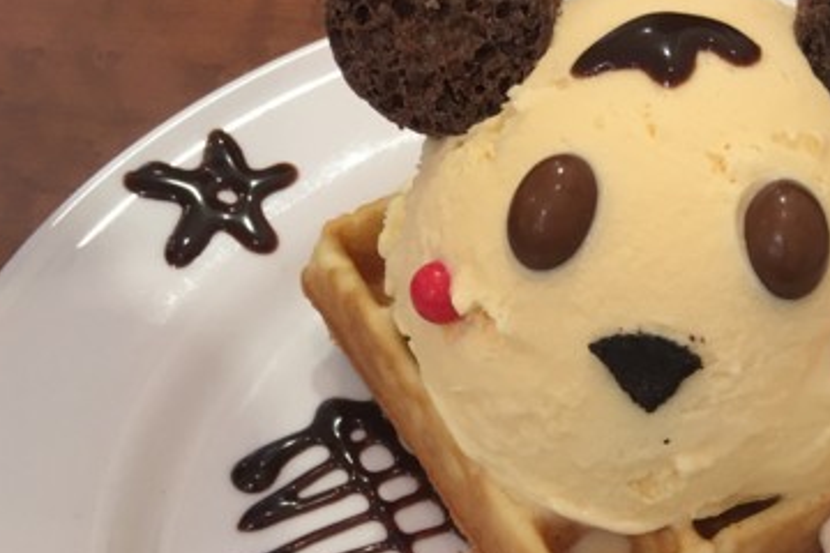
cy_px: 788
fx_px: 1545
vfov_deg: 18.4
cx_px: 618
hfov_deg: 29.6
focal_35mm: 67
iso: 25
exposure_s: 1/15
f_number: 2.2
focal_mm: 4.15
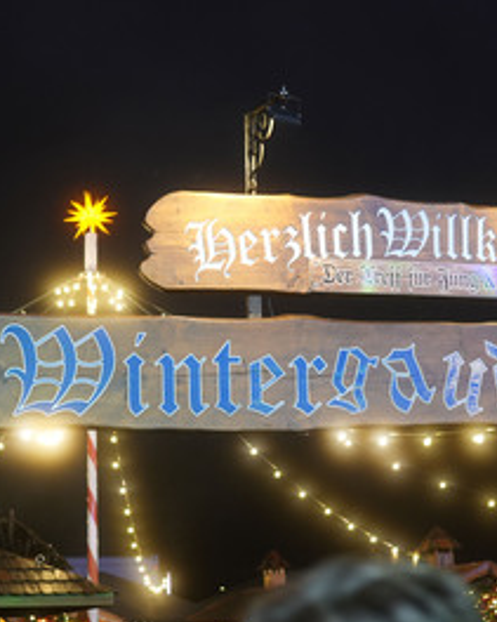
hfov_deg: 21.2
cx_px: 312
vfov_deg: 26.4
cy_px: 327
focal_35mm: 72
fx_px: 1325
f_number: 2.5
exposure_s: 1/60
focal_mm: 30
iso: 640
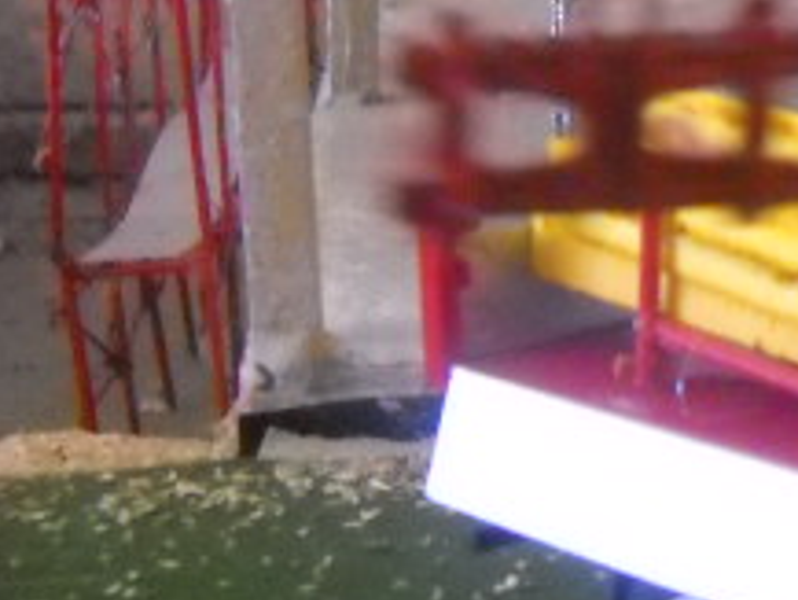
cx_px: 1133
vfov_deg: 12.2
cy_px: 85
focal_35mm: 121
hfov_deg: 15.3
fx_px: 2791
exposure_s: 1/21
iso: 800
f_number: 3.1
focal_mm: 6.72
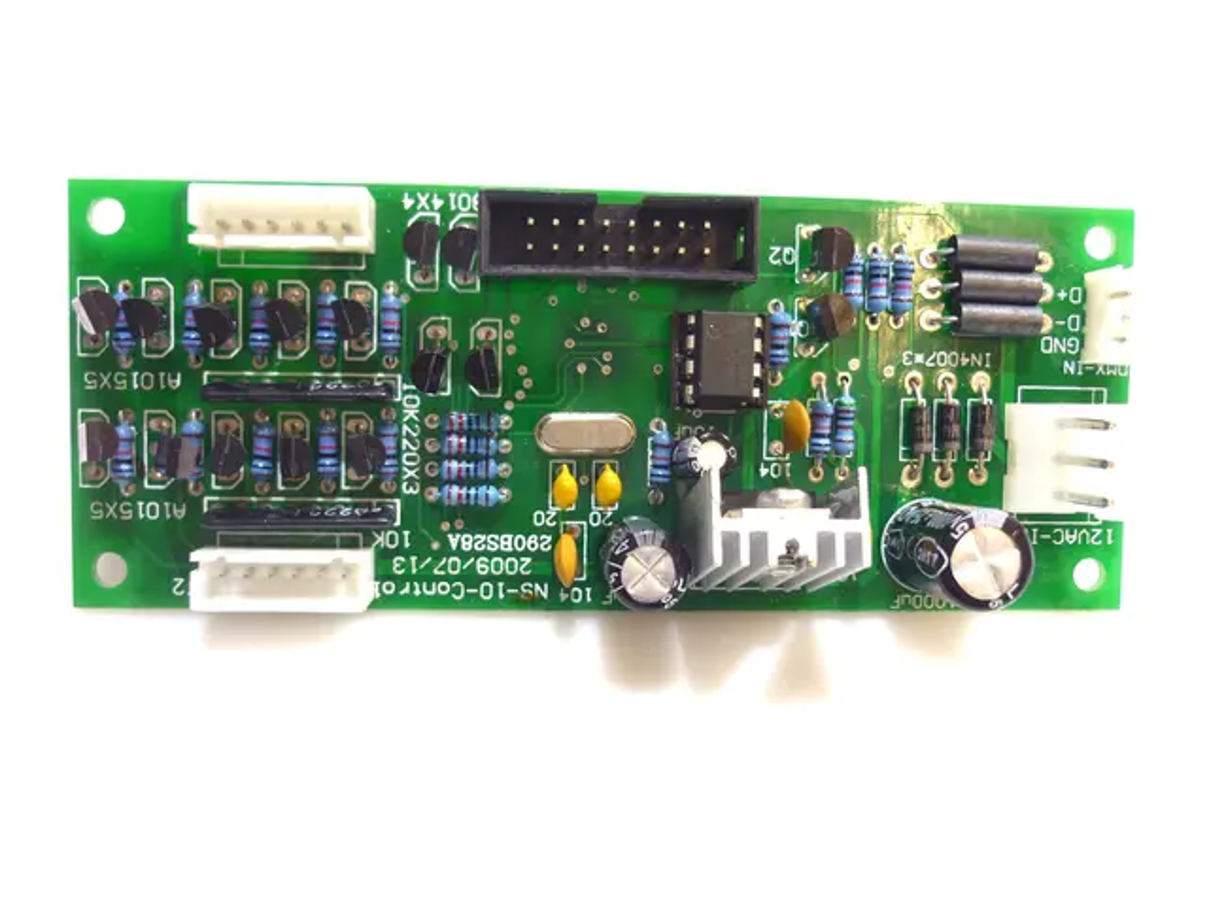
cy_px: 454
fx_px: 1153
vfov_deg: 42.9
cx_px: 604
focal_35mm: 33
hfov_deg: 55.4
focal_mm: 5.5
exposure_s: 1/30
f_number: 2.8
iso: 100
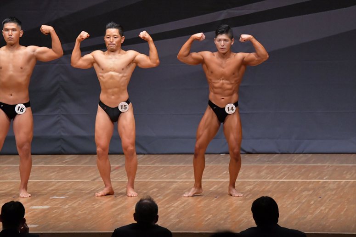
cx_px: 178
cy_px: 118
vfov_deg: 5.7
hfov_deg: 8.6
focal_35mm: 240
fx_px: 2372
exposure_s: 1/400
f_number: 5.6
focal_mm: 160
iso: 6400
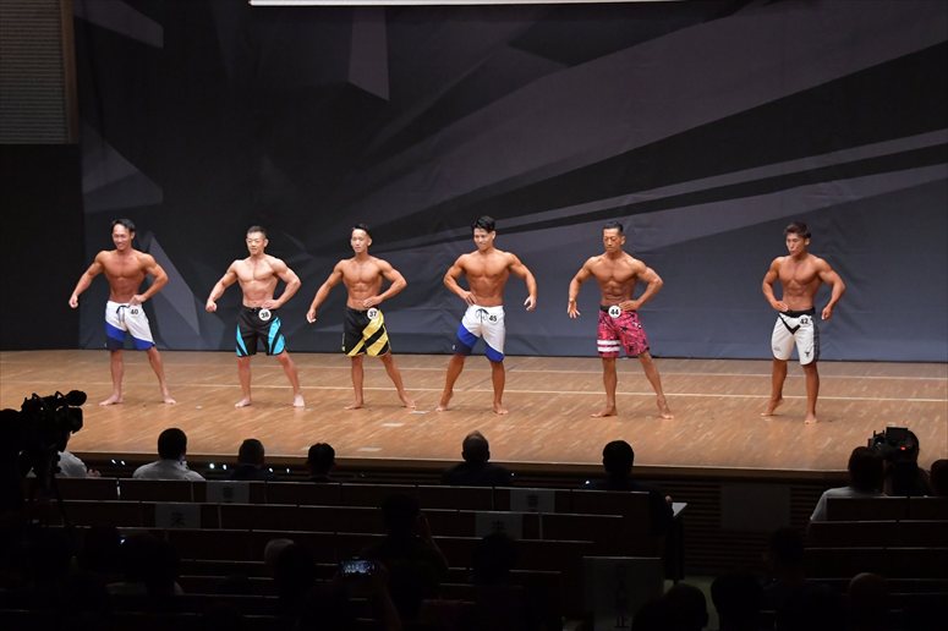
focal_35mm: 97
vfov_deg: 14.1
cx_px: 474
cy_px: 316
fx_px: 2553
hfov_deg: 21.0
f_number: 5.6
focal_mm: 65
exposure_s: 1/400
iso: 6400
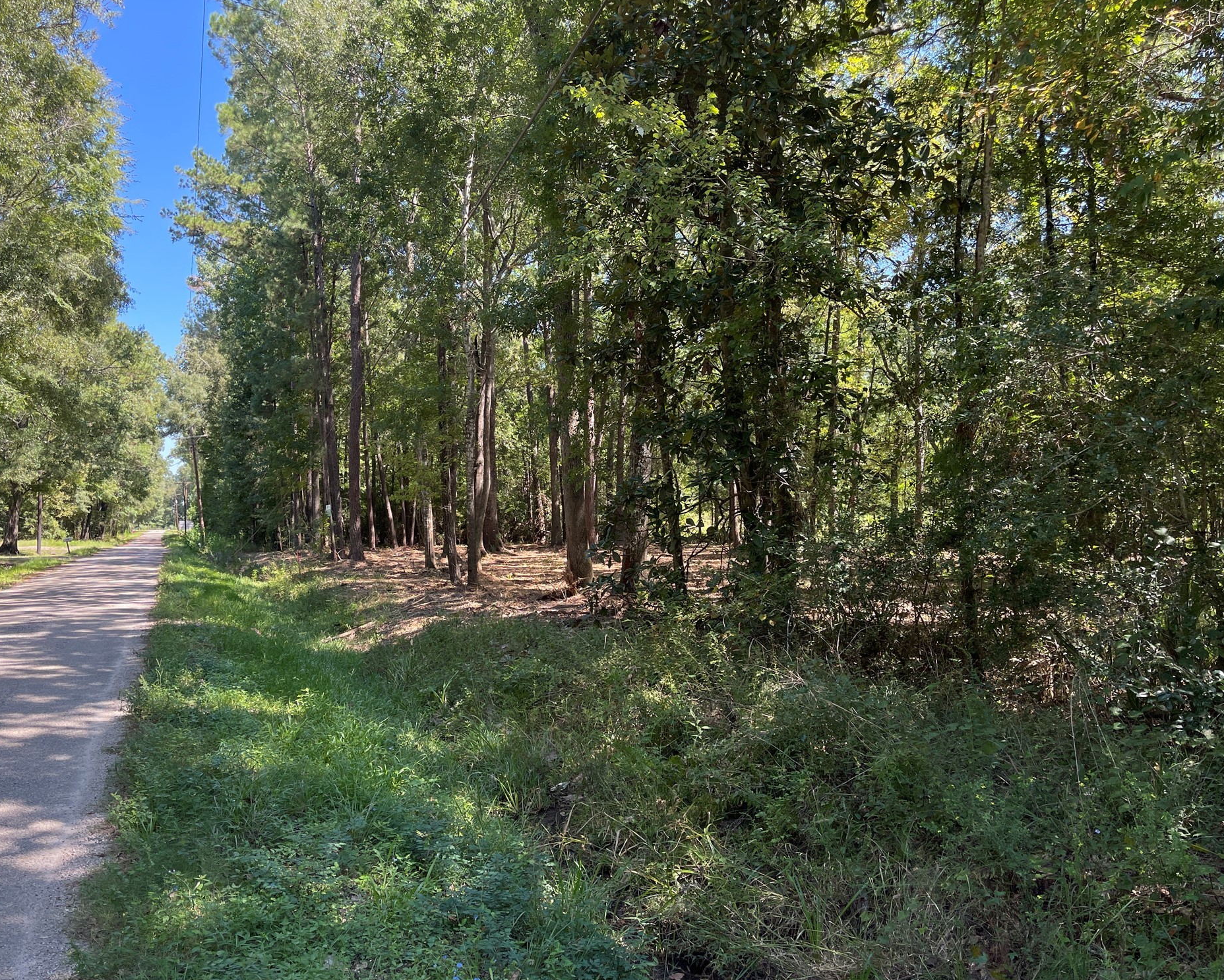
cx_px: 562
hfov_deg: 62.1
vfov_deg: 51.5
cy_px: 484
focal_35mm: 28
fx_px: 1014
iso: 32
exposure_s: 1/496
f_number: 1.6
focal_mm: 5.1
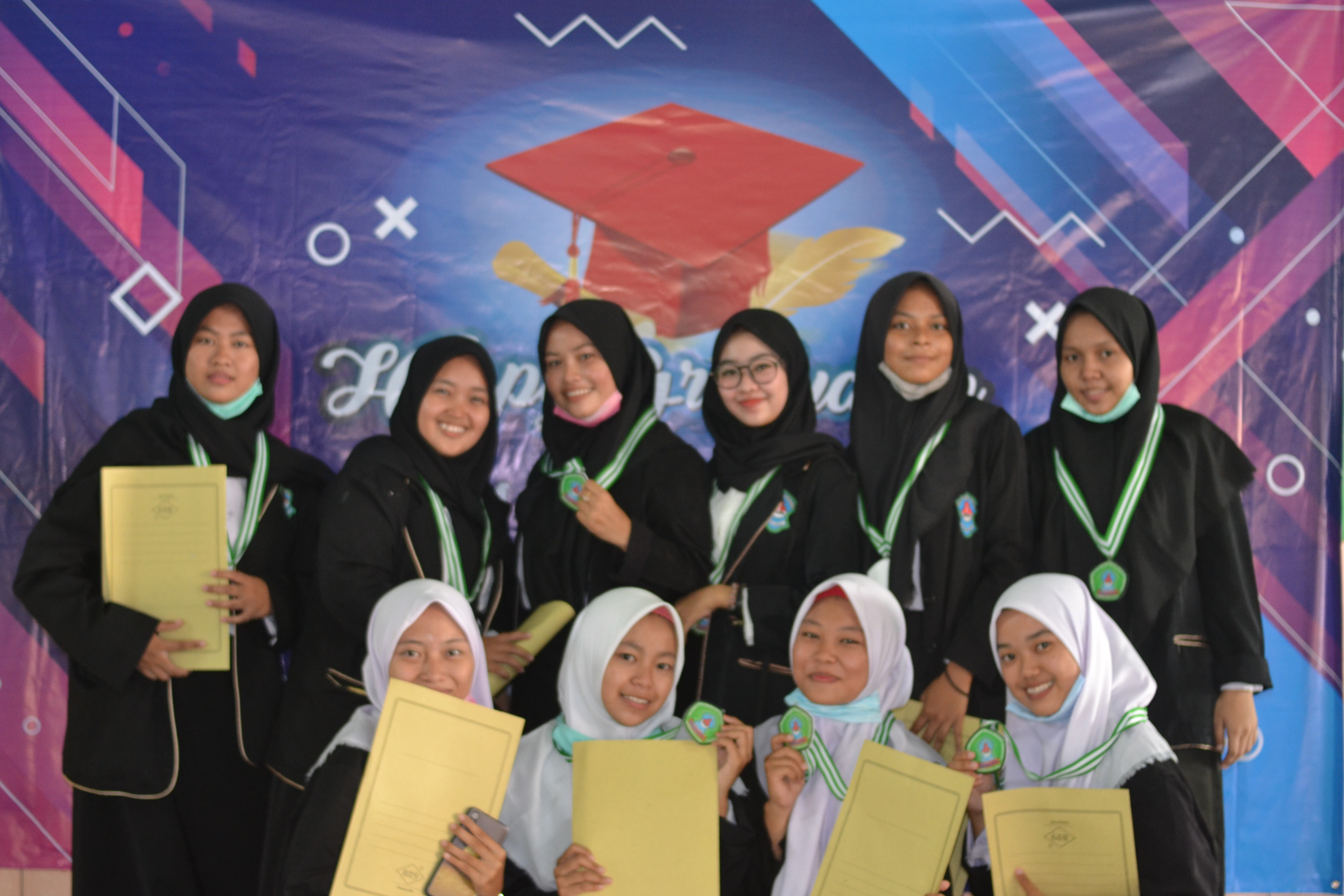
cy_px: 448
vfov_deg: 25.8
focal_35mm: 52
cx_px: 672
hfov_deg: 37.9
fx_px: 1960
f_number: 2
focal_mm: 35
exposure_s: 1/60
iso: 800
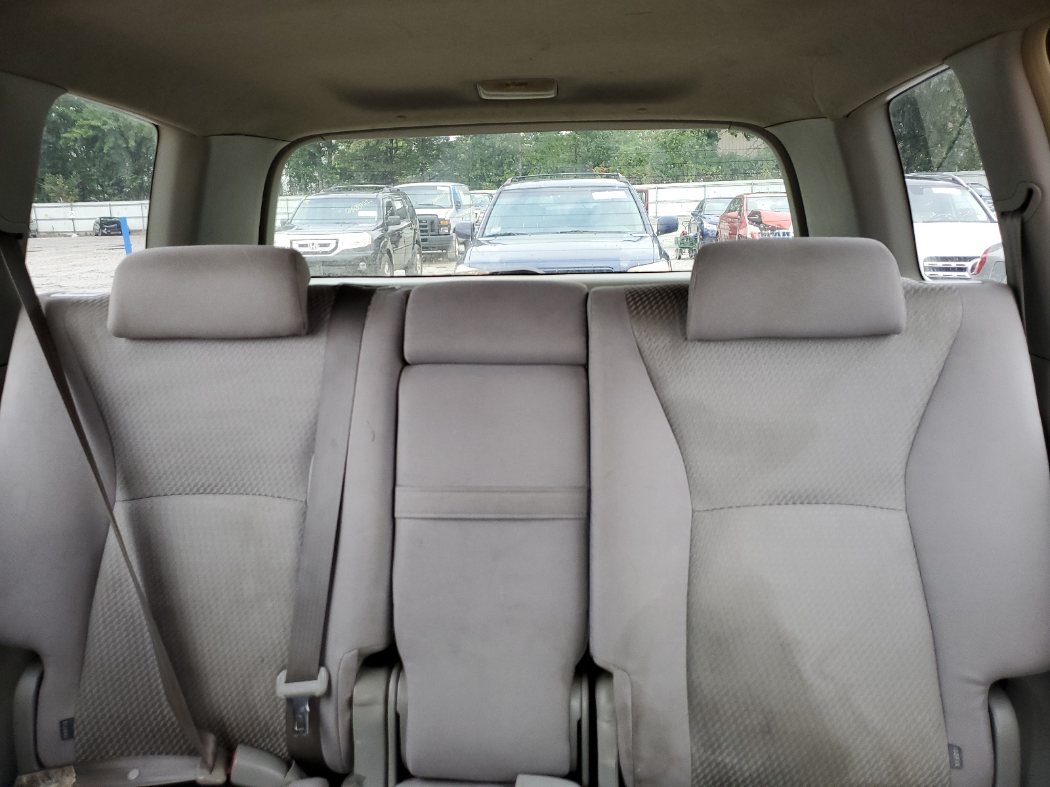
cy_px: 394
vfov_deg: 53.1
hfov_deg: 67.3
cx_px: 525
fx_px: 789
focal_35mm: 26
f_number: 1.5
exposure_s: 1/60.2
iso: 74
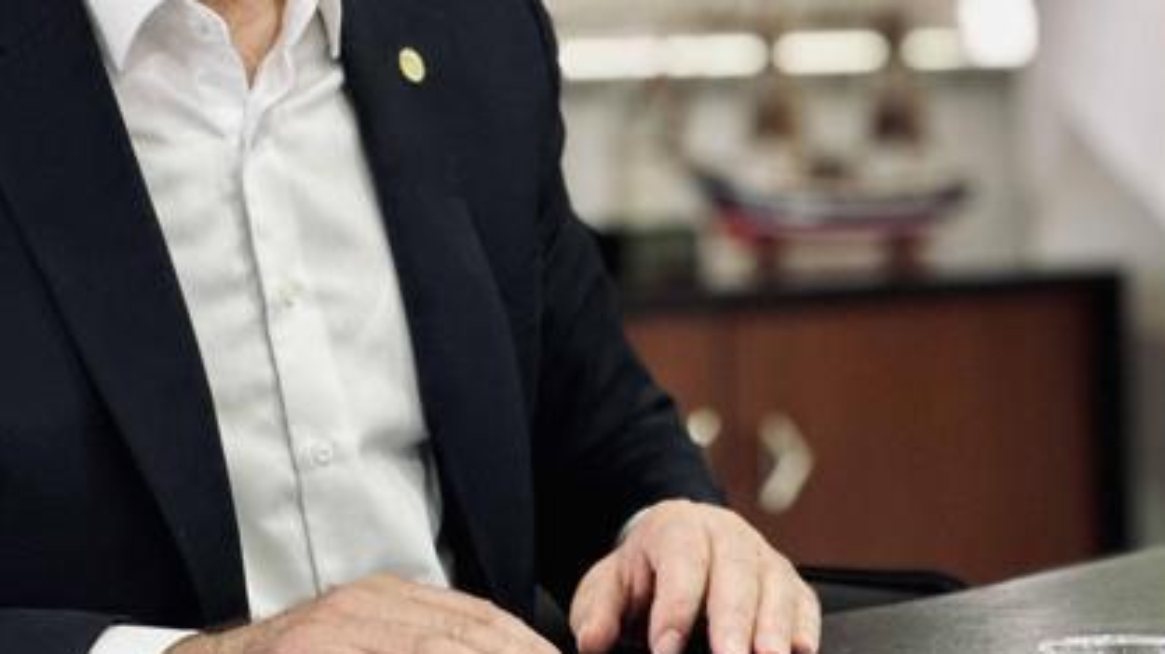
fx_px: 4662
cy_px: -64
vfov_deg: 8.0
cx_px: 553
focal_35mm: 151
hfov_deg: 14.2
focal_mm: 9
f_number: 2.8
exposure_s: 1/16
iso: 400
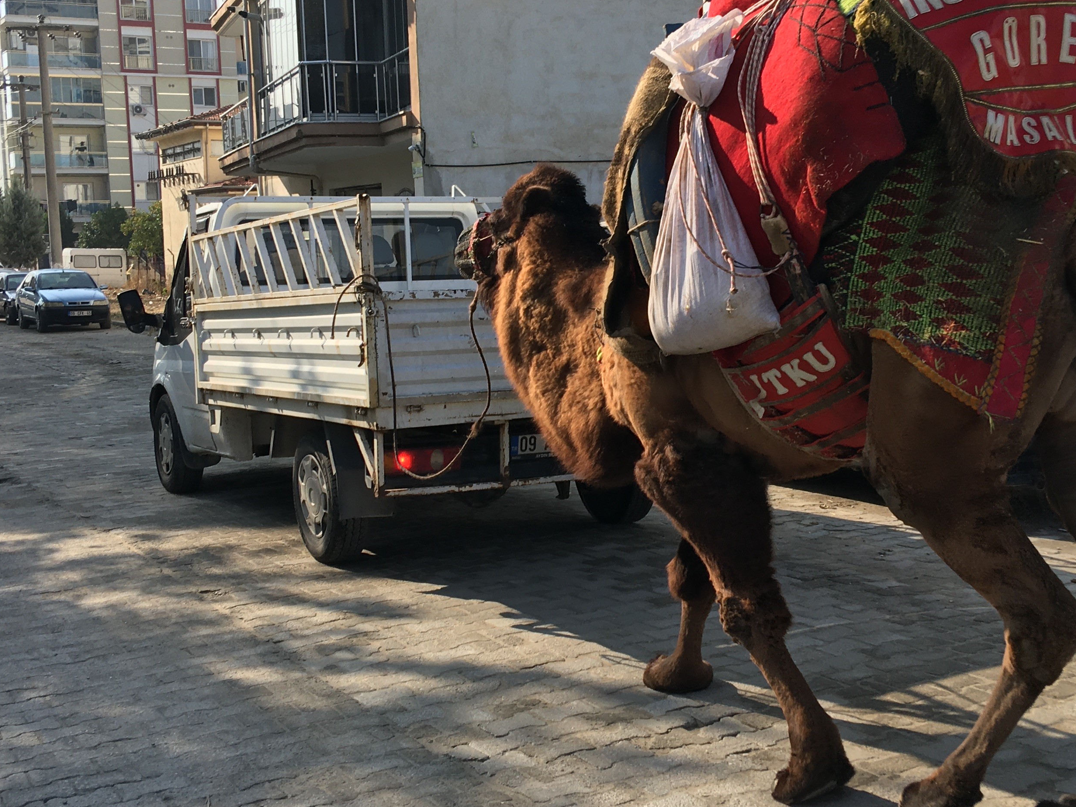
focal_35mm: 47
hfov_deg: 40.4
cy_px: 366
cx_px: 576
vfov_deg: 30.9
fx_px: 1461
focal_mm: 4.15
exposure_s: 1/793
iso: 25
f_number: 2.2
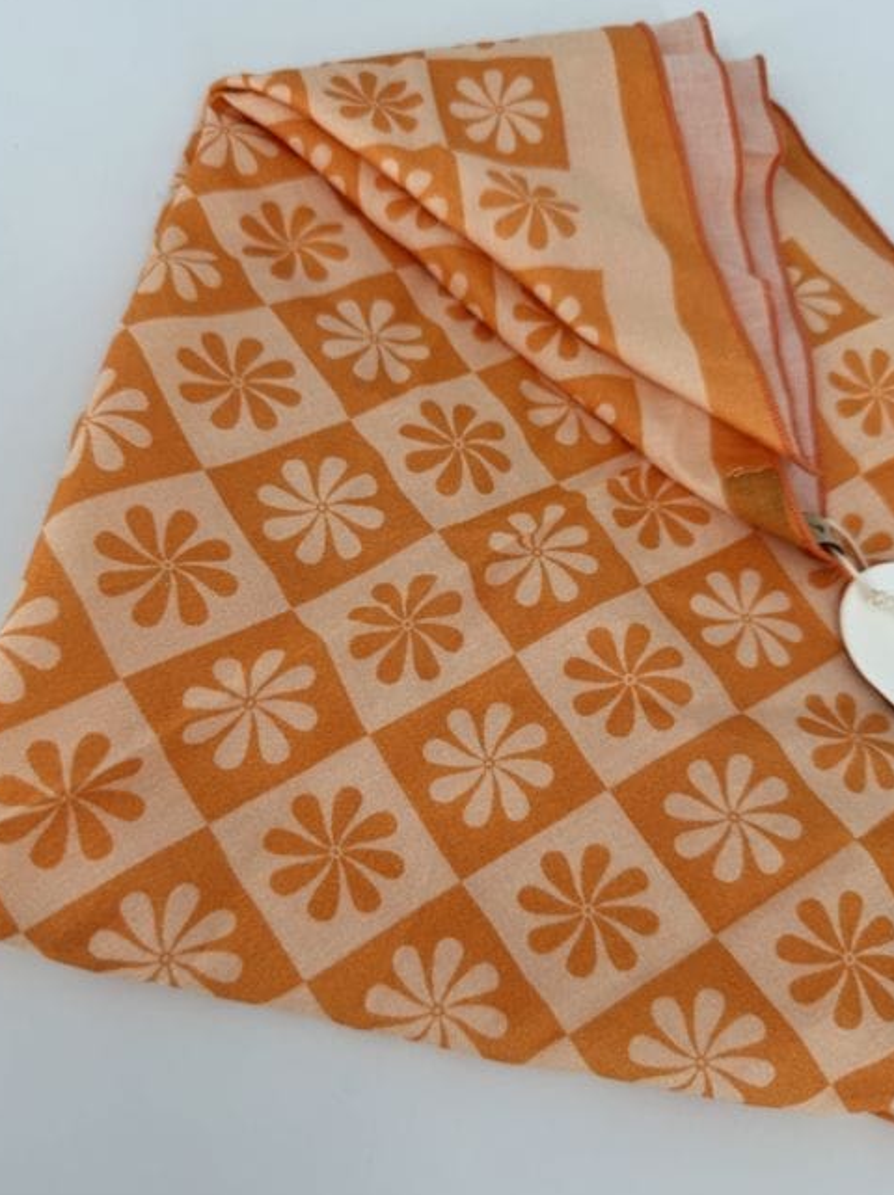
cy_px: 610
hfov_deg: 54.8
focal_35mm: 25
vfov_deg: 69.4
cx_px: 440
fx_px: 863
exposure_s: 1/1366
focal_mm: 6.76
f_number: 1.78
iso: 80
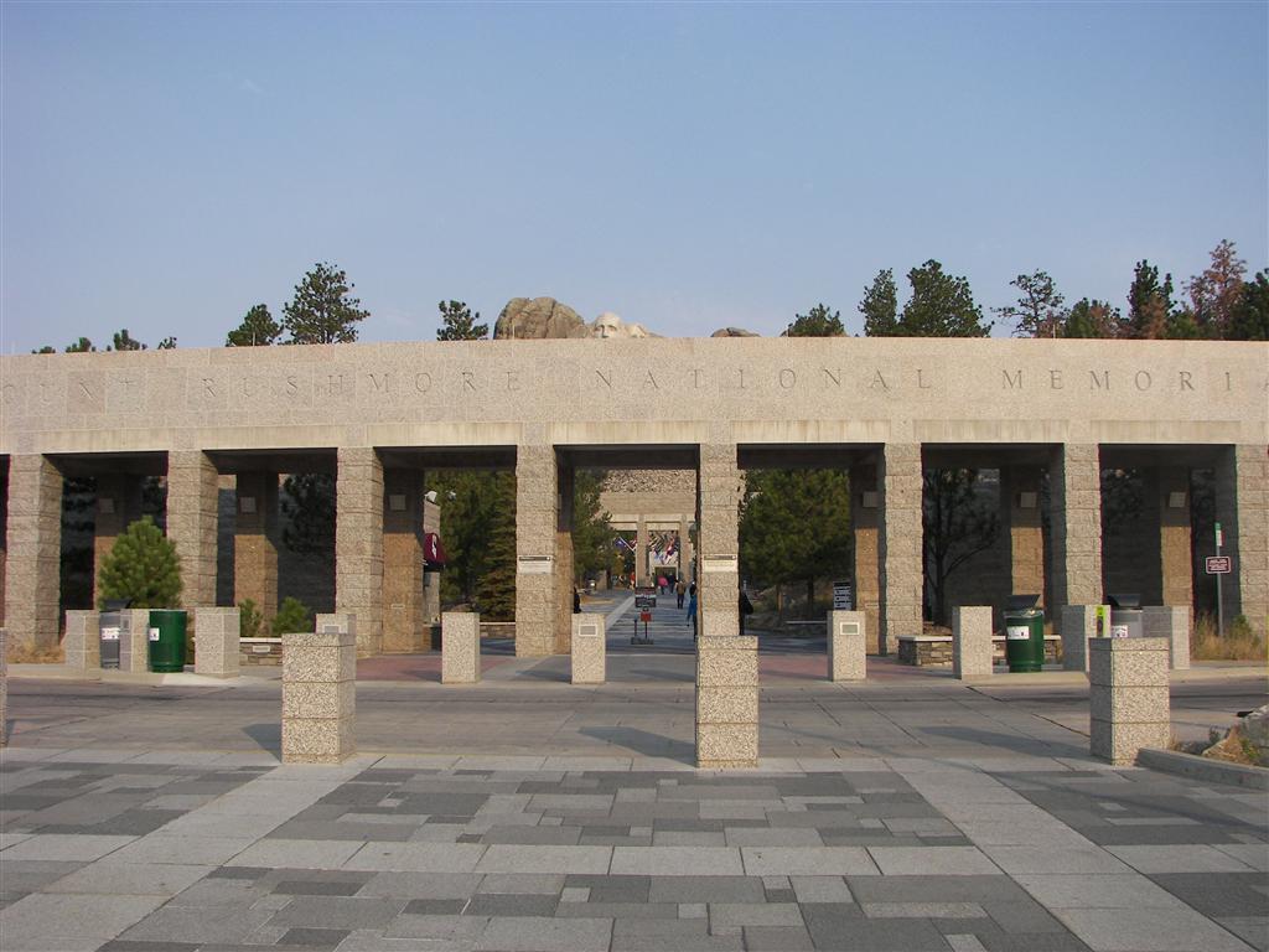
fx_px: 1320
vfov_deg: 39.7
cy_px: 476
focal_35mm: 36
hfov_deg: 51.4
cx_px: 634
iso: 64
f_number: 4
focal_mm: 6
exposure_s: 1/500
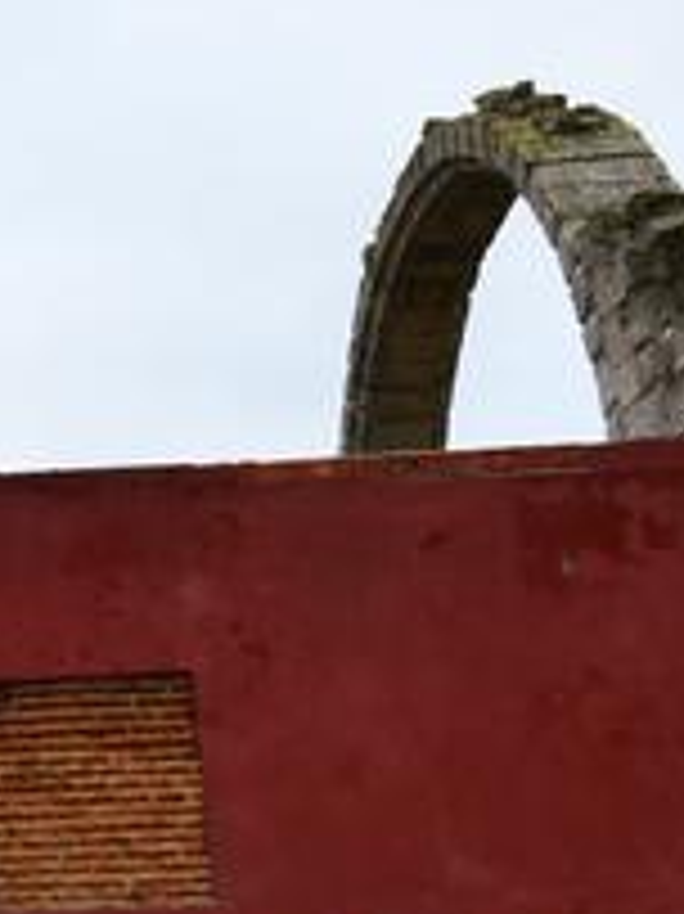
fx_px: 2690
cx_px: -806
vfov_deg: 19.3
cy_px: 518
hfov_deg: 12.3
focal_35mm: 102
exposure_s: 1/100
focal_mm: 18
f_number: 9
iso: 400
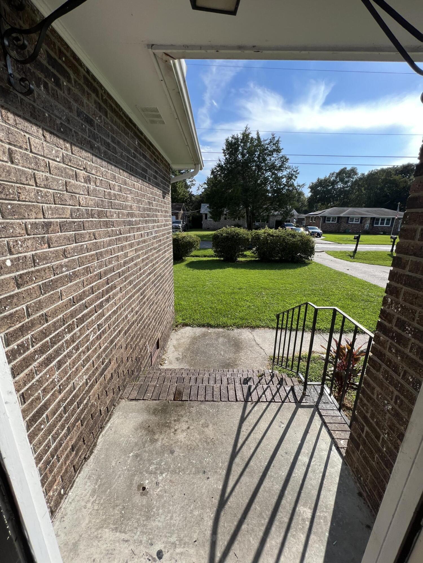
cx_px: 212
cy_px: 282
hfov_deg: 89.9
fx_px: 212
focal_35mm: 13
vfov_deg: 106.2
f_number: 1.8
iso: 32
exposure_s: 1/1004
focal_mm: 1.57
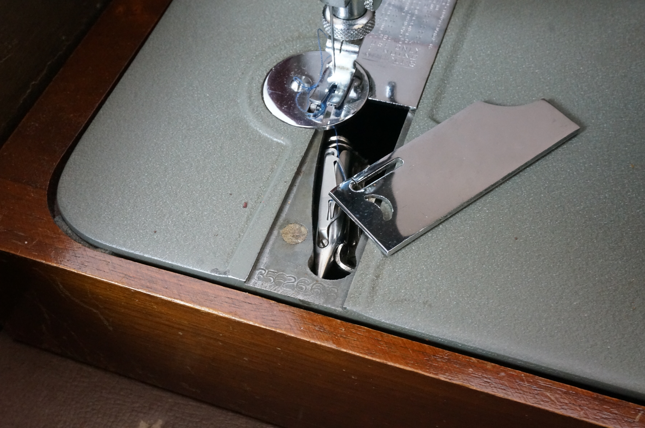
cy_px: 214
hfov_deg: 42.4
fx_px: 832
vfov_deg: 28.9
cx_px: 322
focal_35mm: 46
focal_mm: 31
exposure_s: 1/6
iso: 3200
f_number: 13
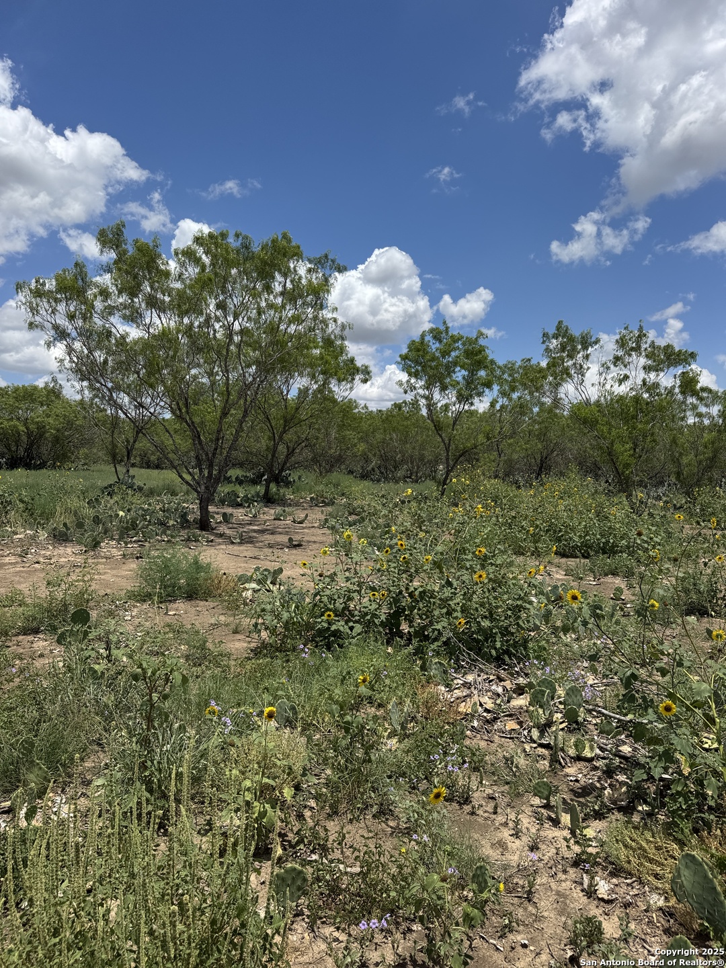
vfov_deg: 71.6
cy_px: 484
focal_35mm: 24
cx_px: 363
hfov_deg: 56.8
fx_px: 671
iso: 80
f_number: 1.78
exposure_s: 1/6410
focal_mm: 6.76
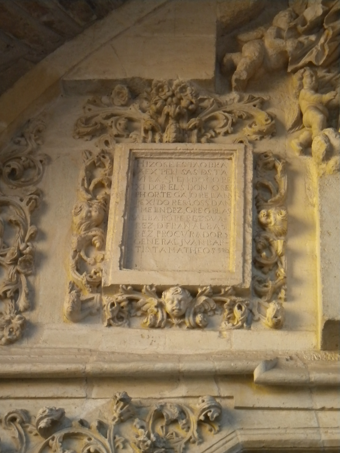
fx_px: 1375
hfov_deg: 14.1
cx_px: 170
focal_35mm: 105
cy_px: 226
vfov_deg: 18.7
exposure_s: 1/90.1
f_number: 5.9
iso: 400
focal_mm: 18.9
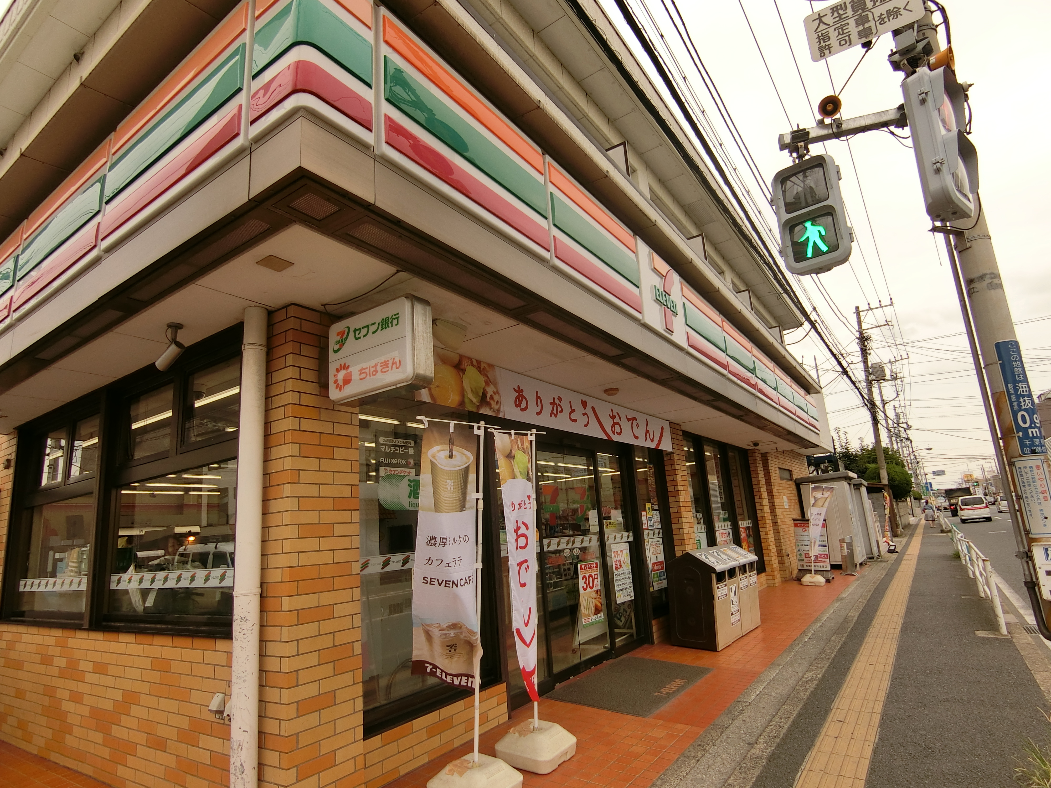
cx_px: 526
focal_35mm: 19
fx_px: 577
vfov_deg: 68.7
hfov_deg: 84.7
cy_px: 394
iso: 80
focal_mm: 4.06
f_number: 2.7
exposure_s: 1/1000
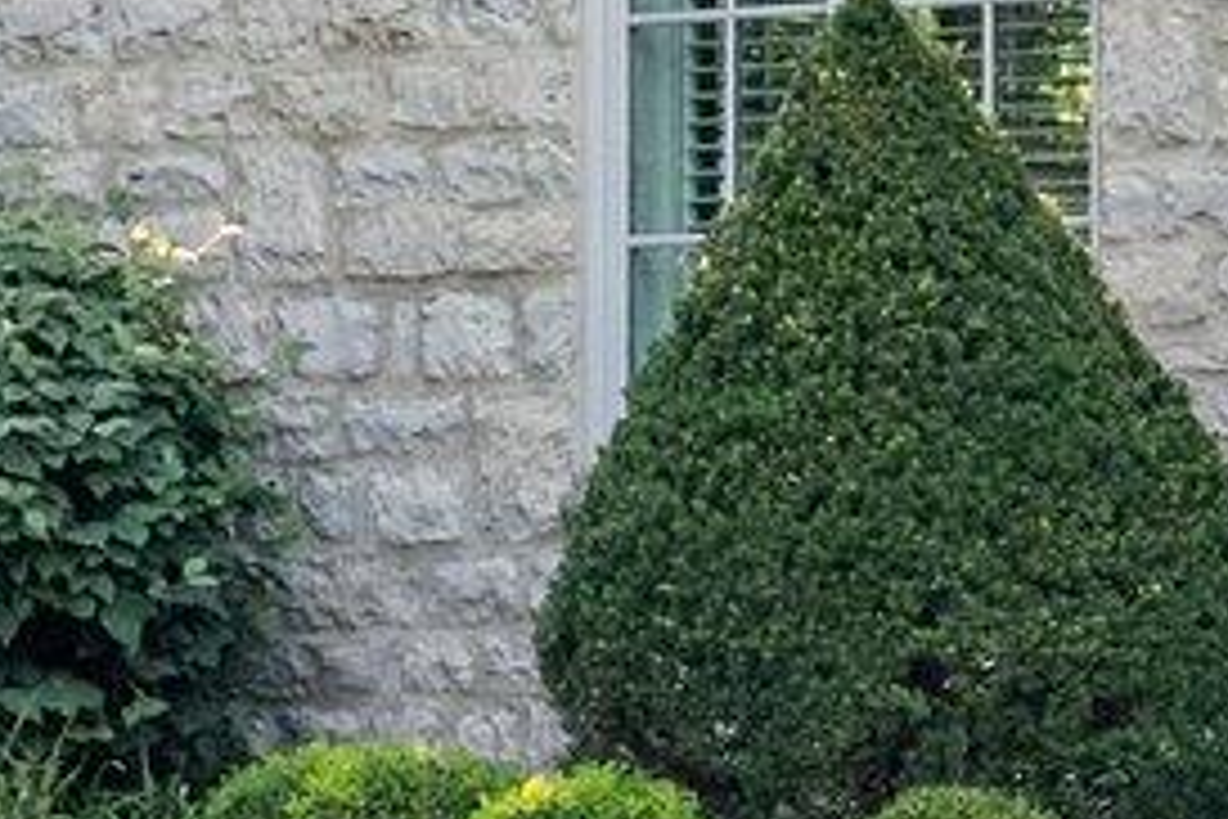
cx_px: 3563
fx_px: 9721
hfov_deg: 6.6
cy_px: -1433
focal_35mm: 285
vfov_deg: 4.7
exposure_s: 1/200
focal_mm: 38
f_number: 9
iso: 640
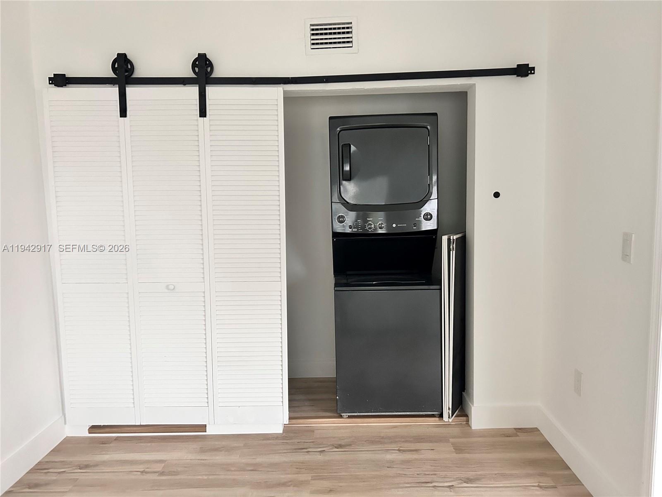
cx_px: 331
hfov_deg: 67.3
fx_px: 497
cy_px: 248
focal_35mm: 26
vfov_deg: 53.1
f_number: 1.5
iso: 400
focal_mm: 5.7
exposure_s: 1/60
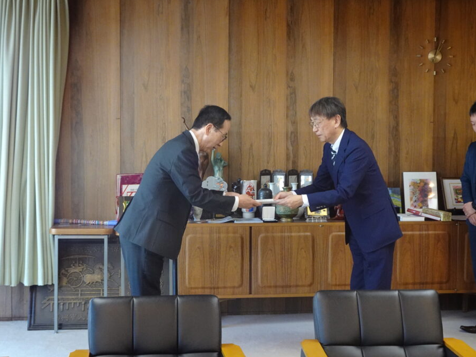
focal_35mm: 51
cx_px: 251
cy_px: 186
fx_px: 701
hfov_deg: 37.5
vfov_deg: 28.6
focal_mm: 7.79
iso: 640
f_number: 4.5
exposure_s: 1/60
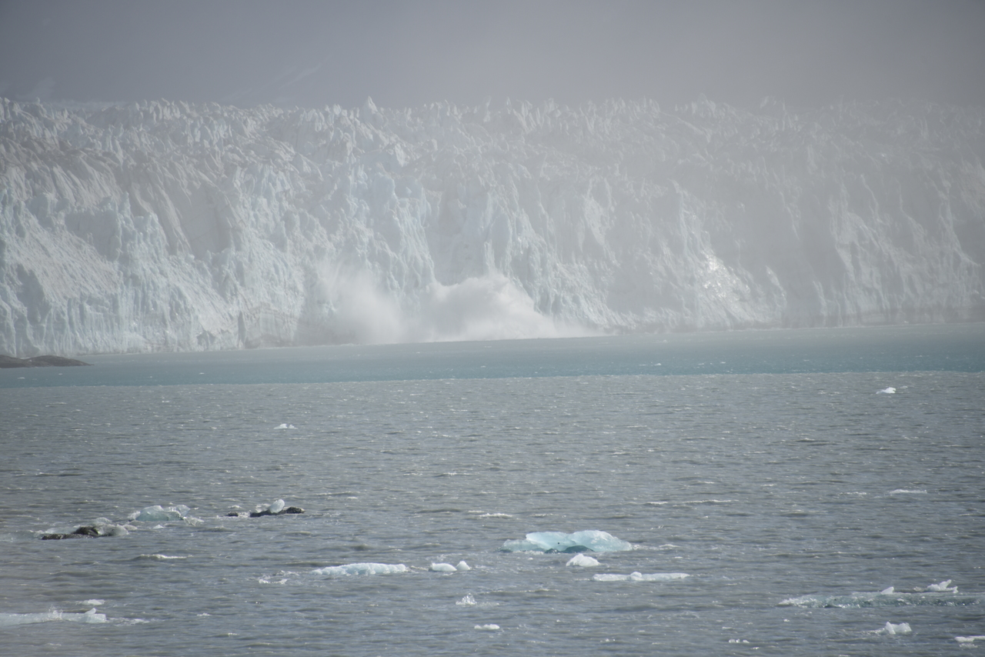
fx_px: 8210
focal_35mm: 300
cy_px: 328
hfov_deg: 6.9
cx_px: 492
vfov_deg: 4.6
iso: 100
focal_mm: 300
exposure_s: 1/640
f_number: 7.1
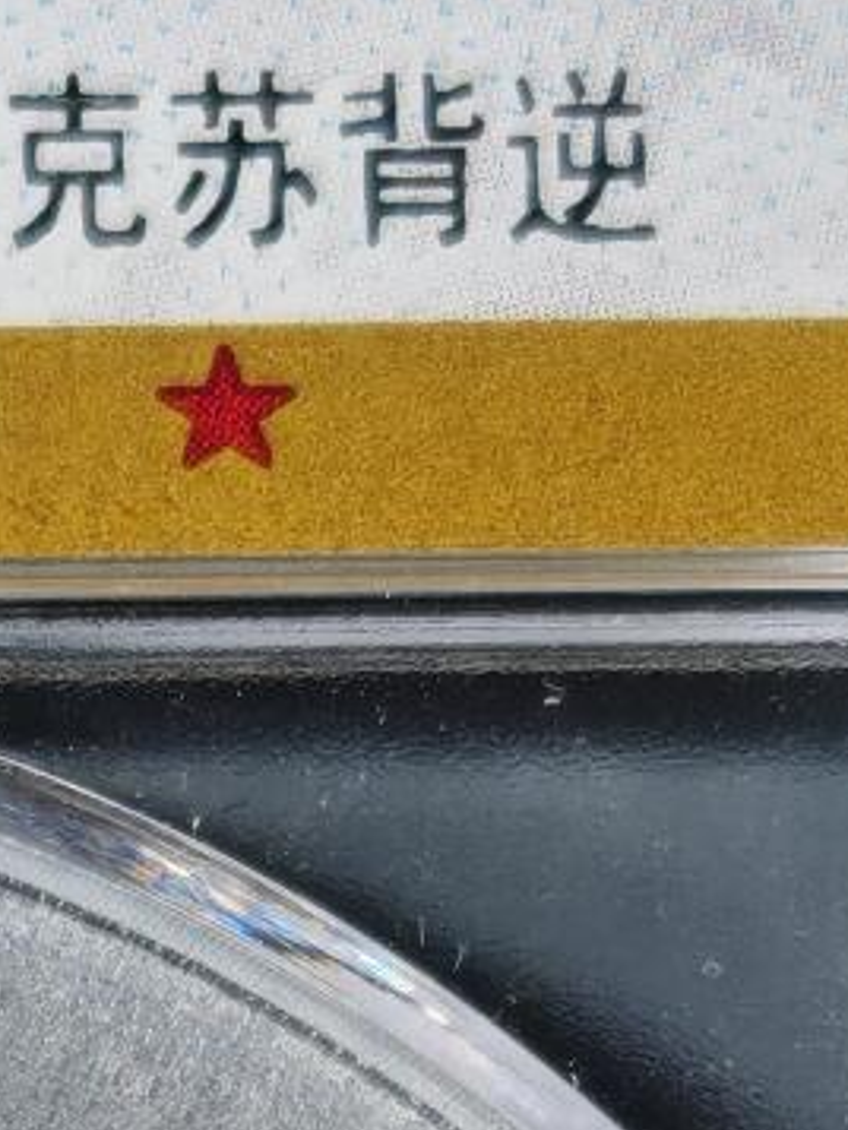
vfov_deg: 7.3
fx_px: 8716
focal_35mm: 267
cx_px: -715
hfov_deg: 5.5
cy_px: 1624
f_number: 1.63
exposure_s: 1/104
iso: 50
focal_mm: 5.85
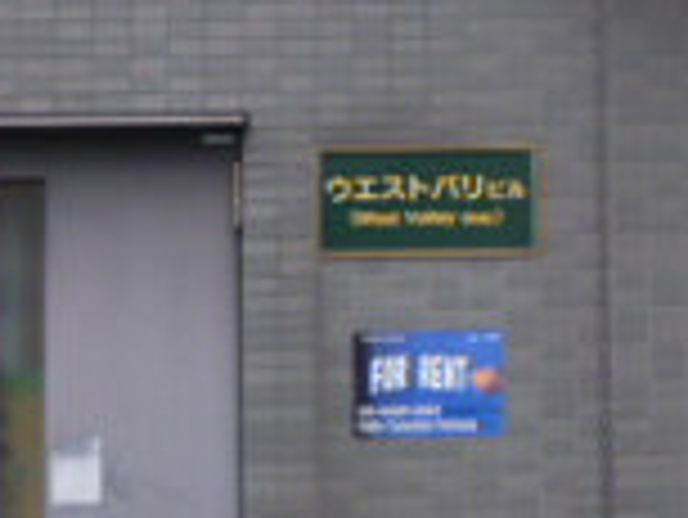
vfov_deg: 16.6
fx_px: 1770
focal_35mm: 89
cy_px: 363
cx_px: 958
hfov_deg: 19.7
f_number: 2.5
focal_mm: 4.3
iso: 100
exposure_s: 1/60
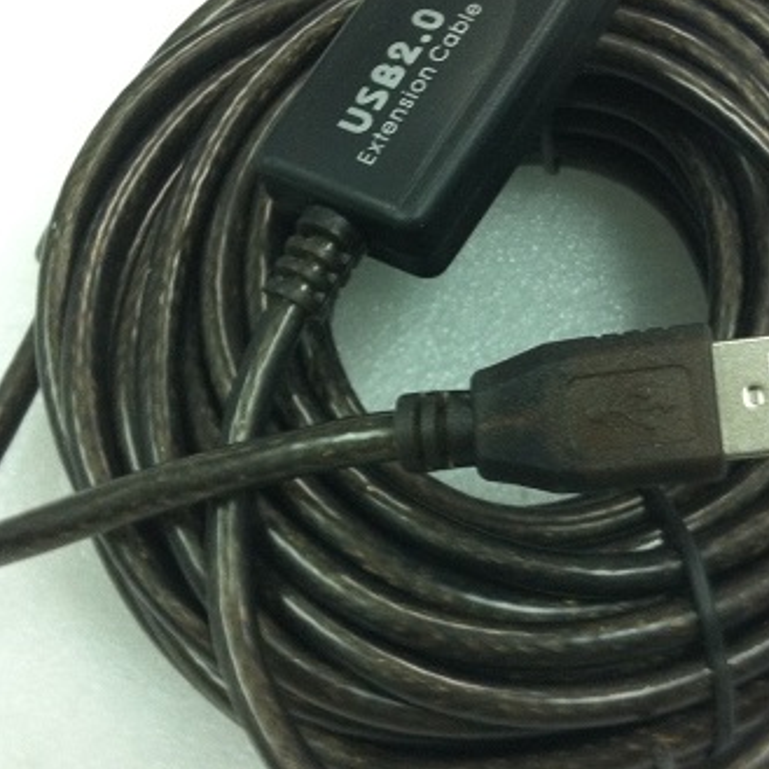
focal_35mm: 60
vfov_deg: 28.6
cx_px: 446
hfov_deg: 28.6
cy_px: 358
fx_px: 1508
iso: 200
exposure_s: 1/17
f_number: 2.8
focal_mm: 3.85
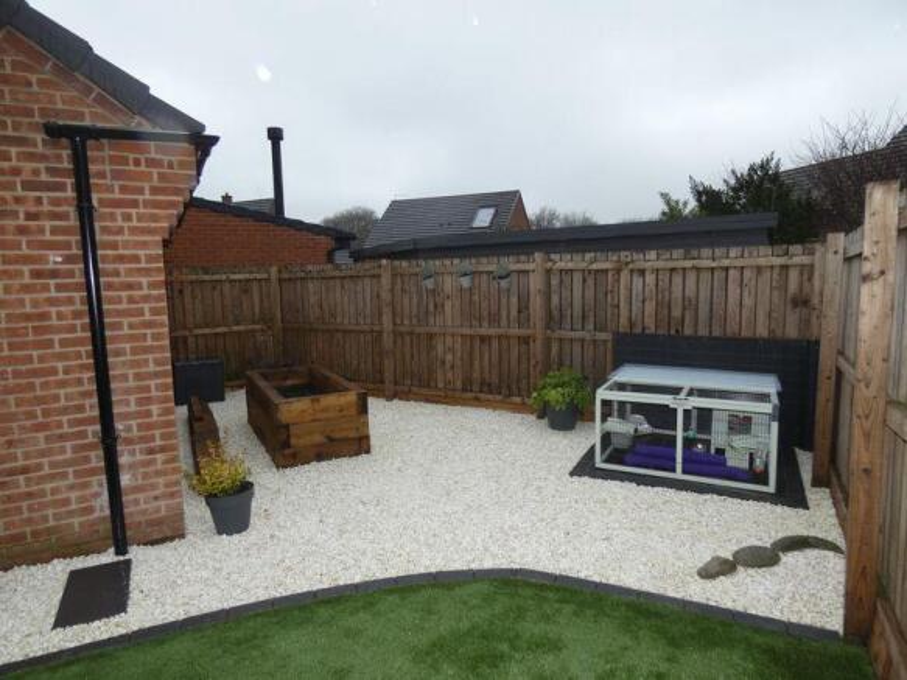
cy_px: 340
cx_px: 454
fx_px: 524
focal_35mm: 20
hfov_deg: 81.8
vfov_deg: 66.0
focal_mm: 3.6
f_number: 2.8
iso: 100
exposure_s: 1/60
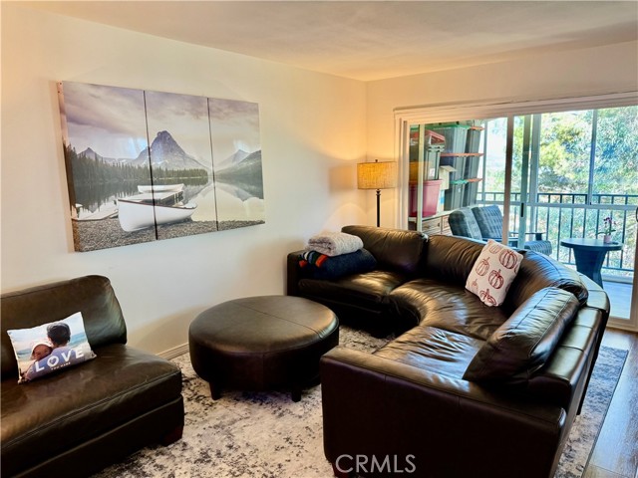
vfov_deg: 56.8
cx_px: 319
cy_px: 239
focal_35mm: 24
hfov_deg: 71.6
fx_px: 442
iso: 160
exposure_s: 1/60
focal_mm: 6.76
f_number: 1.78
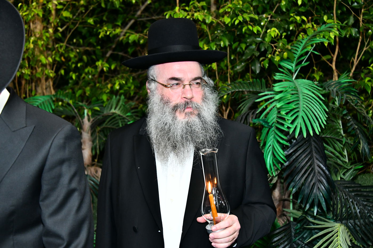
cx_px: 186
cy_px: 124
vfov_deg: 21.9
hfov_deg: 32.4
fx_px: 642
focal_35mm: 62
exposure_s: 1/160
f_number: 5.6
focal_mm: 62
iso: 2000
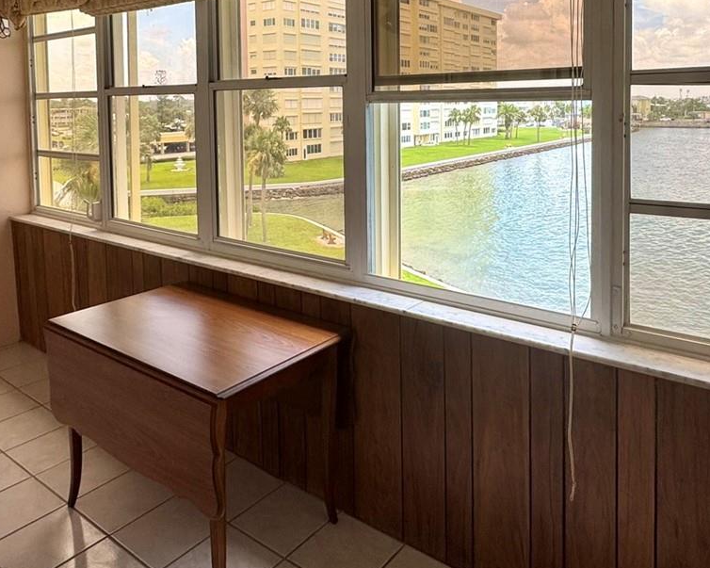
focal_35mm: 29
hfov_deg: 60.4
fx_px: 609
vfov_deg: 47.9
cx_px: 383
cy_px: 138
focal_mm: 2.22
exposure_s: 1/423
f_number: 2.2
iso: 40
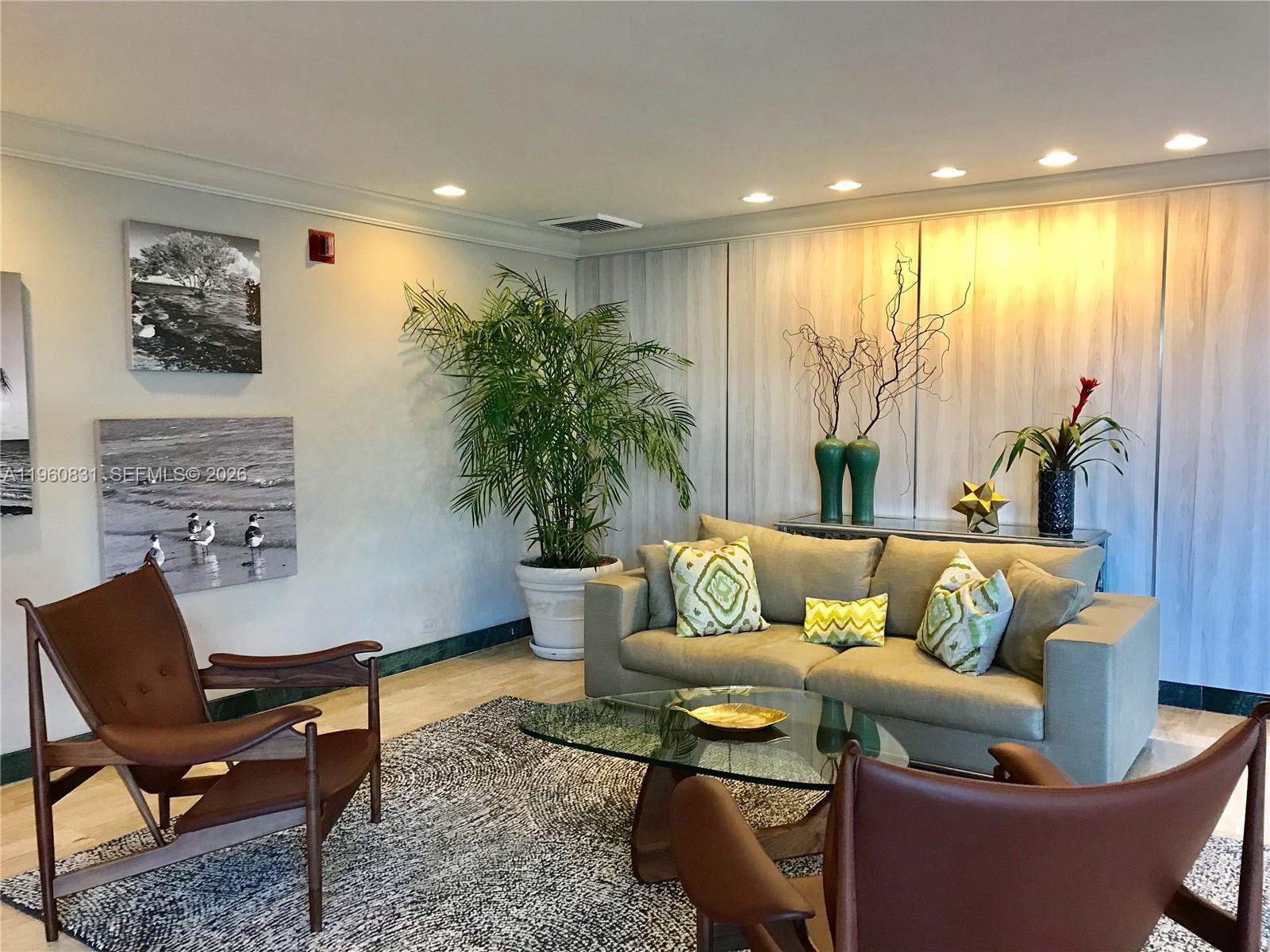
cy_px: 476
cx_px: 635
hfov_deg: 63.4
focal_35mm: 28
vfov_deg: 49.7
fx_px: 1027
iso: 40
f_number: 1.8
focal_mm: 3.99
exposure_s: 1/15
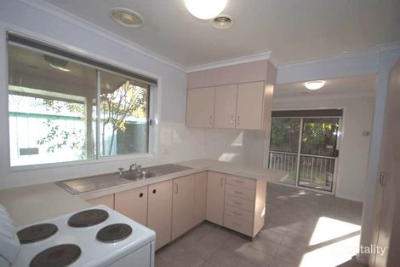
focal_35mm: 17
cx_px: 200
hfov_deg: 92.5
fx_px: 192
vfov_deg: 69.6
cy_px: 134
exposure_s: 1/100
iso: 200
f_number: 5
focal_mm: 11.5
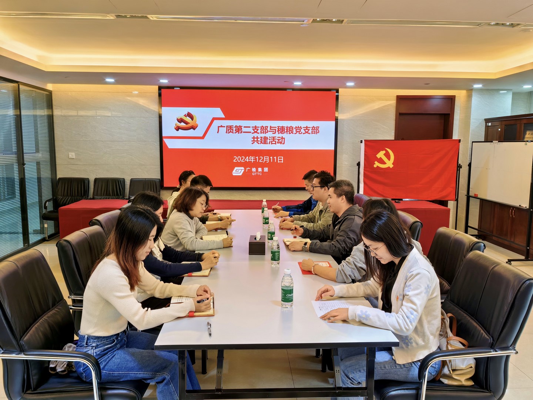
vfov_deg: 51.4
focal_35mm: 27
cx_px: 266
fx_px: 416
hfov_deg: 65.3
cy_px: 200
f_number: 4
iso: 125
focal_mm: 5.75
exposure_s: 1/33.3
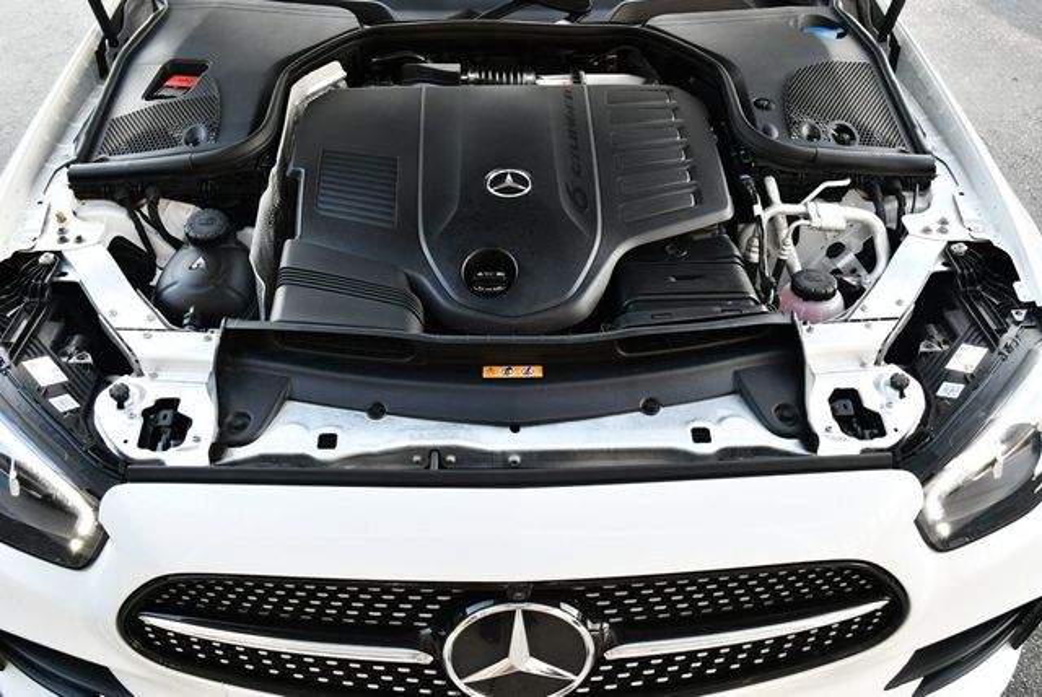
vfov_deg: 36.9
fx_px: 1043
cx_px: 521
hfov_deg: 53.1
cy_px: 348
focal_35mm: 36
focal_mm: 18
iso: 400
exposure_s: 1/250
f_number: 4
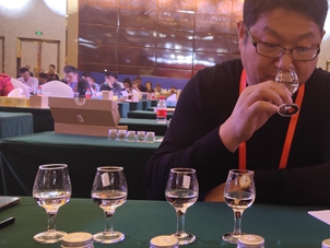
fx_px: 458
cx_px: 270
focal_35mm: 48
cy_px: 131
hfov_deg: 38.0
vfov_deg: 30.3
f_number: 1.8
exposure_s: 1/50
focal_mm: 4.27
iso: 241
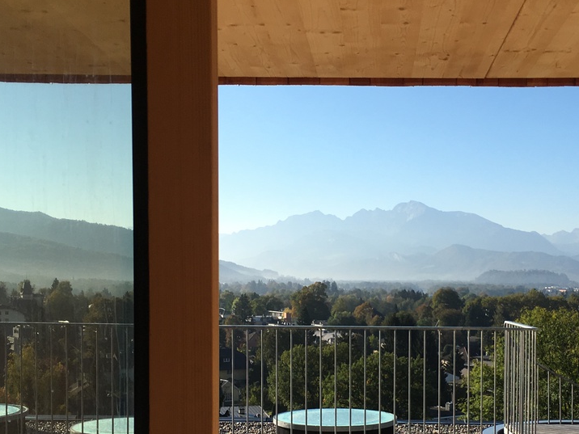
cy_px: 311
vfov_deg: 26.8
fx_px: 903
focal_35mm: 54
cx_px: 362
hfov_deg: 35.4
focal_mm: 4.15
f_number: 2.2
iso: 25
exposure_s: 1/1603
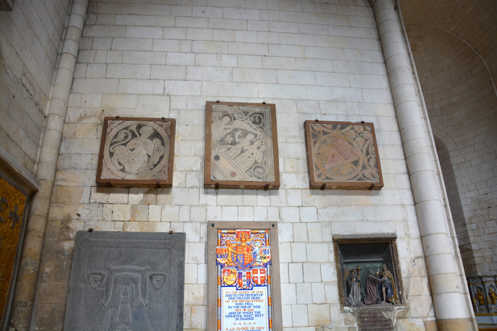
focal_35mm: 27
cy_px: 166
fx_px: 373
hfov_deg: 67.4
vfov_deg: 47.9
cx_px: 248
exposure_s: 1/60
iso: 500
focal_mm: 18
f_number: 4
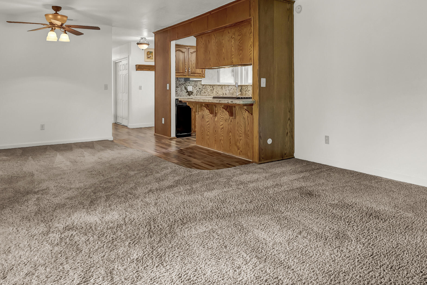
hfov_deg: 69.0
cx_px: 245
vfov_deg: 48.7
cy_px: 93
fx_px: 308
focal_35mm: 26
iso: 1600
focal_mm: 16
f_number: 10
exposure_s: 1/30
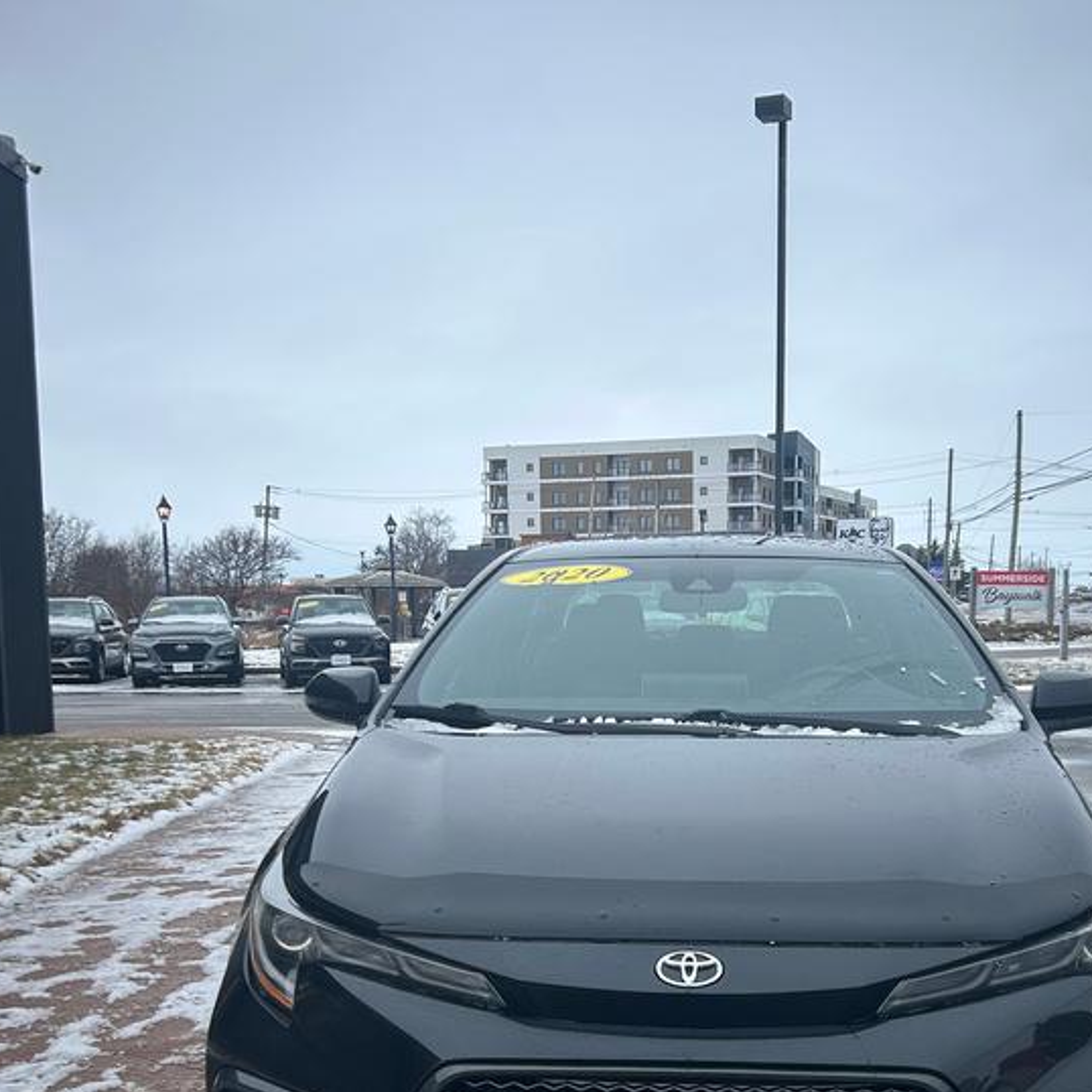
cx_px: 666
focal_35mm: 41
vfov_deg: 40.1
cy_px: 777
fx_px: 1463
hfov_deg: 40.7
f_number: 1.5
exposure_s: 1/1224
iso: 50
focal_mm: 5.7
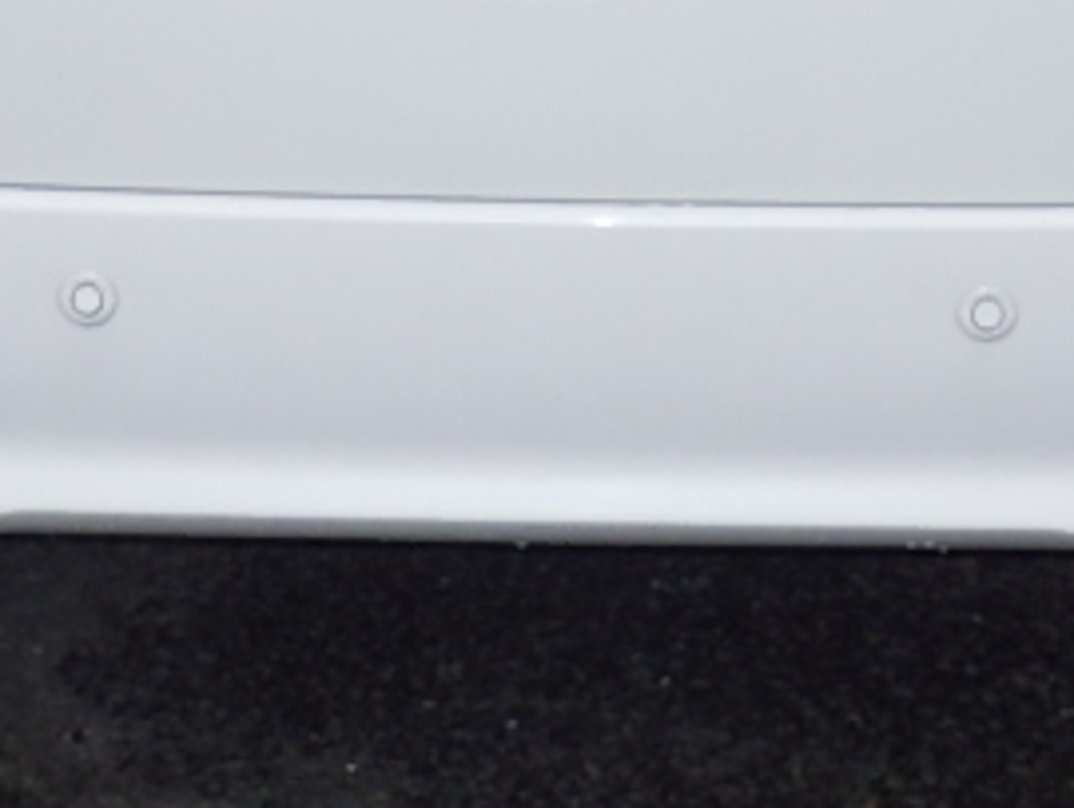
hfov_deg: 18.5
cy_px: -589
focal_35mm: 106
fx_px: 3292
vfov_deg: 12.8
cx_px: 521
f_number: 4.2
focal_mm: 5
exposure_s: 1/800
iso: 250
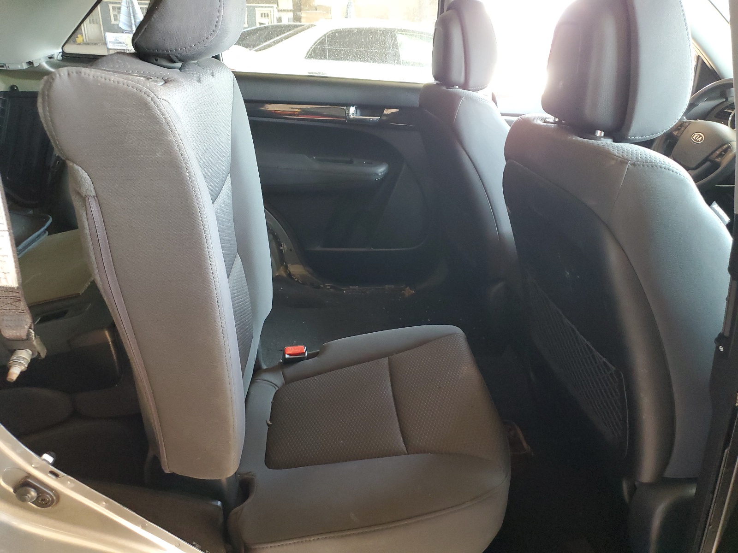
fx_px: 554
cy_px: 276
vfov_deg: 53.1
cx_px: 369
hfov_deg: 67.3
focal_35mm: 26
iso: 301
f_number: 1.5
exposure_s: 1/60.2
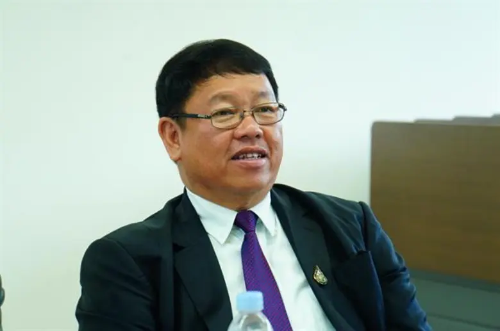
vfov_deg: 8.5
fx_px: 2218
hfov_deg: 12.9
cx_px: 250
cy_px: 166
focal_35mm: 160
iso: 1000
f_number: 6.3
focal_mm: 107
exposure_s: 1/80
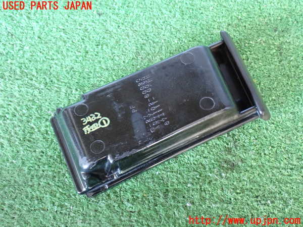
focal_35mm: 38
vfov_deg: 37.7
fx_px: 333
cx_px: 152
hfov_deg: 49.0
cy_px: 114
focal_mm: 6.83
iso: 800
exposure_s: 1/25
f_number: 2.7
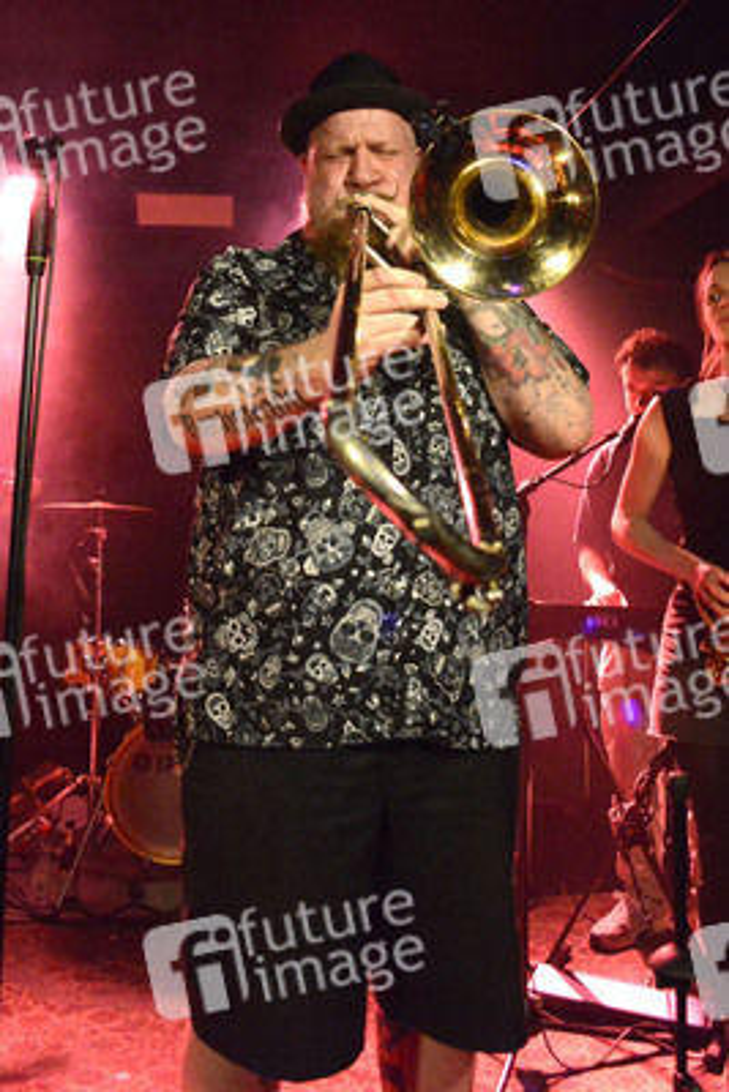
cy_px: 546
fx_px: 546
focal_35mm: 18
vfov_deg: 90.0
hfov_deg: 67.4
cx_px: 364
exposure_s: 1/160
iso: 8063
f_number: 3.5
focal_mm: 18
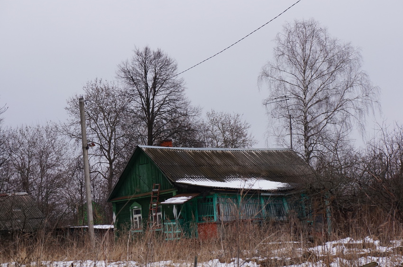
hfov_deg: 24.7
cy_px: 134
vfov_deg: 16.5
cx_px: 202
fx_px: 922
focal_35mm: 82
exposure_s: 1/200
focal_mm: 55
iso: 400
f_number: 5.6
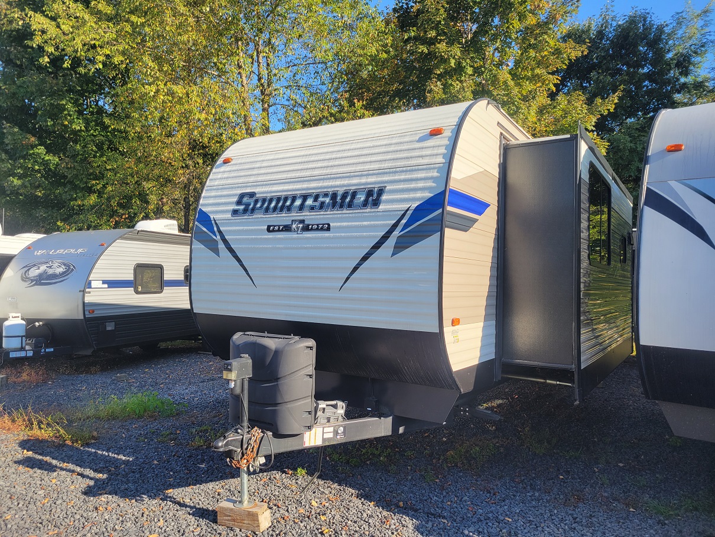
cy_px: 268
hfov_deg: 67.3
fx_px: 537
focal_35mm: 26
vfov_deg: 53.1
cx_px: 358
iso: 40
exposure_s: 1/836
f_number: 1.8
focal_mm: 5.4
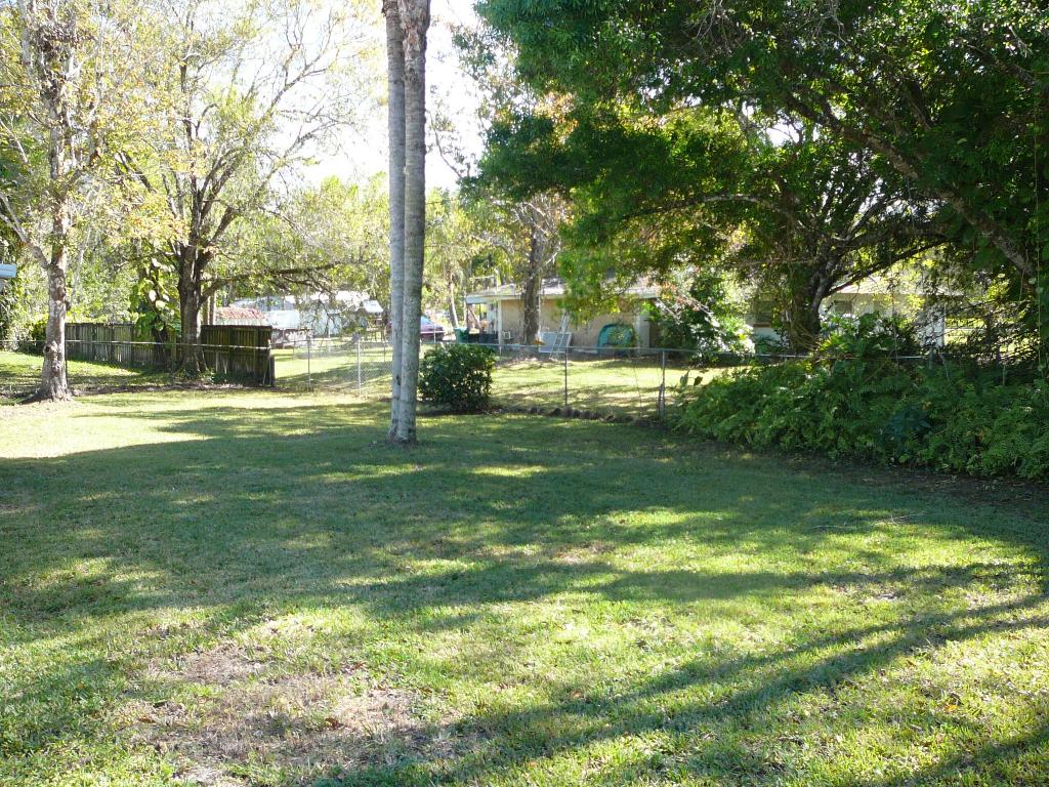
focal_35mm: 35
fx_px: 1061
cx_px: 524
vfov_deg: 40.7
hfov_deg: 52.6
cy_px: 394
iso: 80
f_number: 2.8
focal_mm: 5.2
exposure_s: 1/125
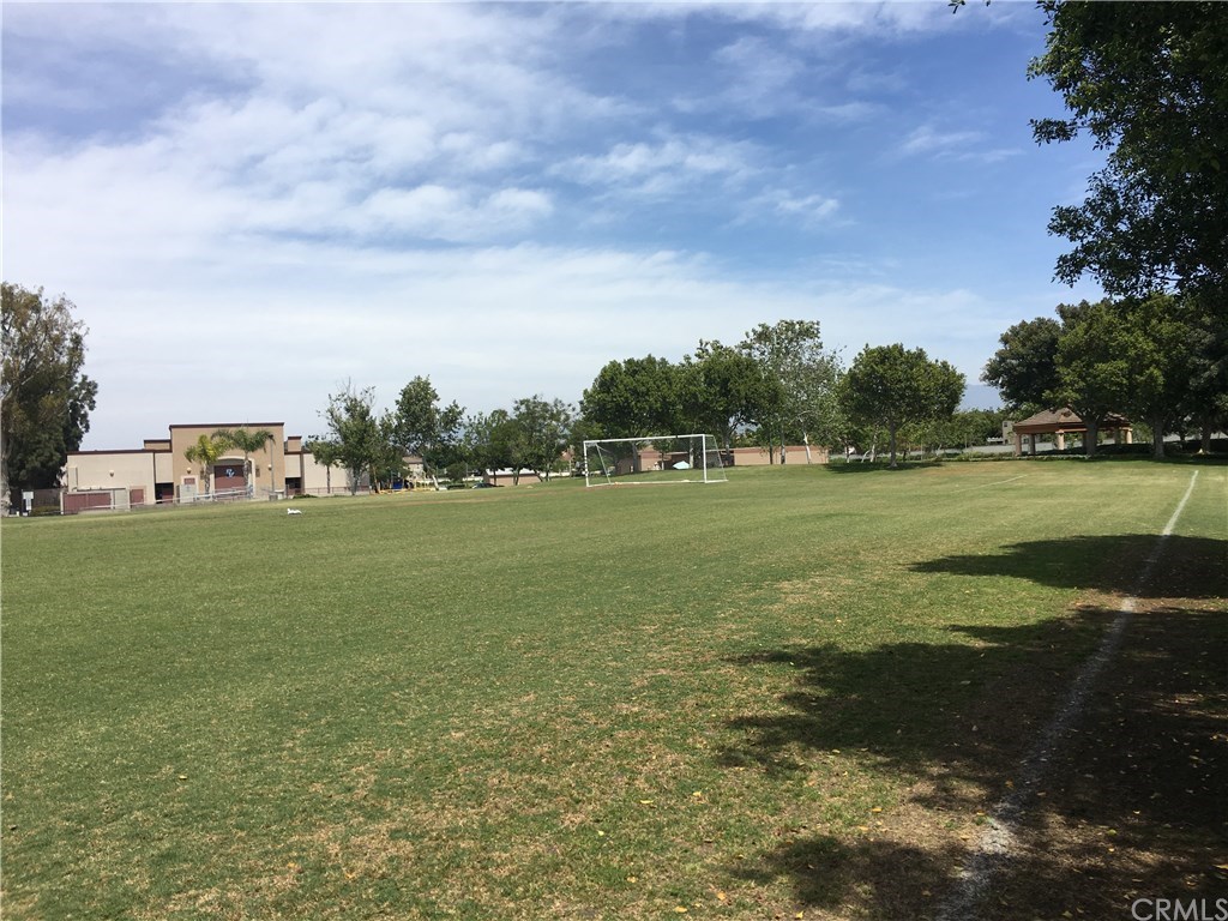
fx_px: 1029
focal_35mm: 29
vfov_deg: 48.2
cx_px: 614
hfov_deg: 61.7
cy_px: 460
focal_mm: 4.15
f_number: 2.2
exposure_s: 1/1972
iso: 25
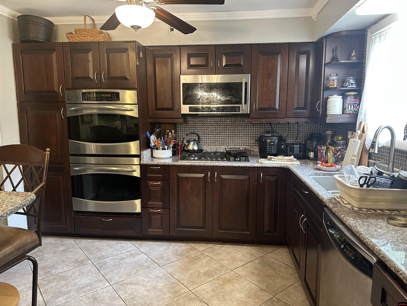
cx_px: 204
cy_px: 153
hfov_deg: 71.6
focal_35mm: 24
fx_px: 282
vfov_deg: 56.8
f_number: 1.78
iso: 320
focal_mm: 6.86
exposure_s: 1/60
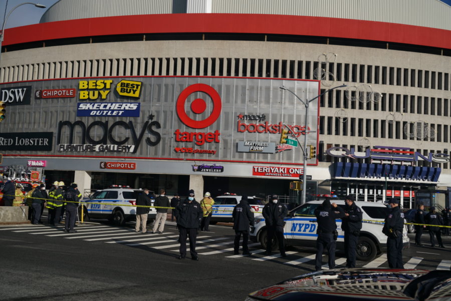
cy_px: 150
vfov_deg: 37.9
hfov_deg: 54.4
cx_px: 226
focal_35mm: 35
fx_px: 439
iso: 100
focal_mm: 35
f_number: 5.6
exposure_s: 1/1600
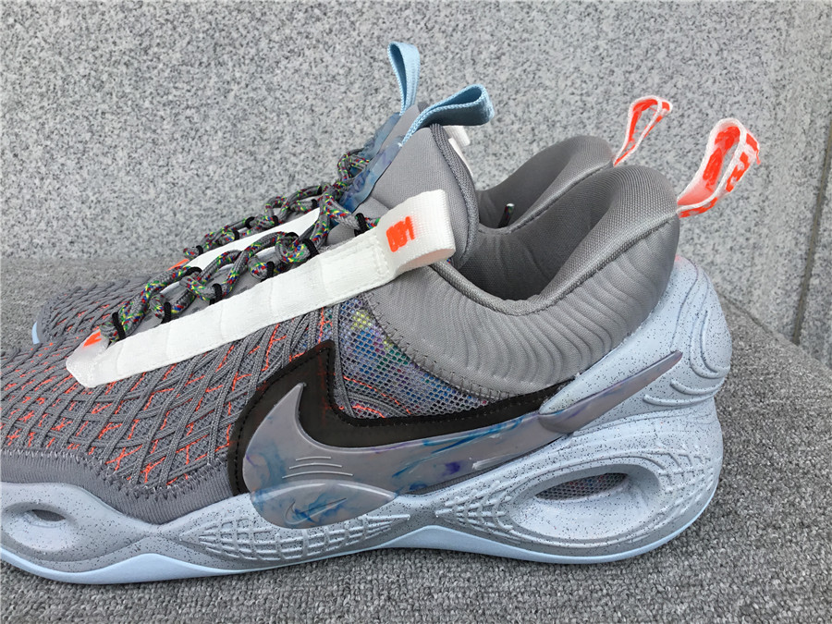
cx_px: 416
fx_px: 745
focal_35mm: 31
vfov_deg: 45.4
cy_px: 312
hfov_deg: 58.4
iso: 25
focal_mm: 3.3
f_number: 2.4
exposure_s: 1/407
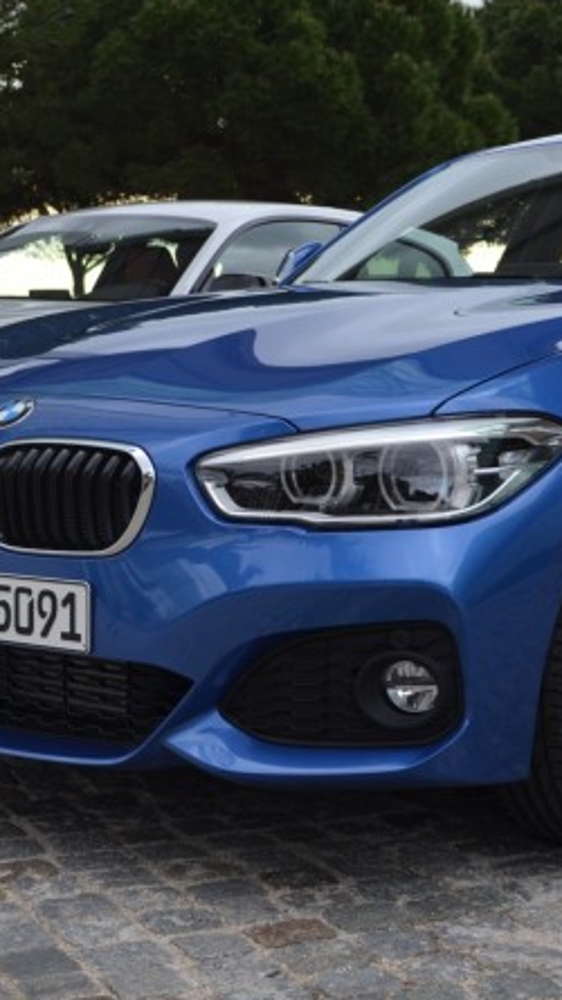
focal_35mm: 74
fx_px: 1962
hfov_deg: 16.1
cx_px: 474
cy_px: 460
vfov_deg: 28.6
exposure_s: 1/125
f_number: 5.6
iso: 200
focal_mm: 28
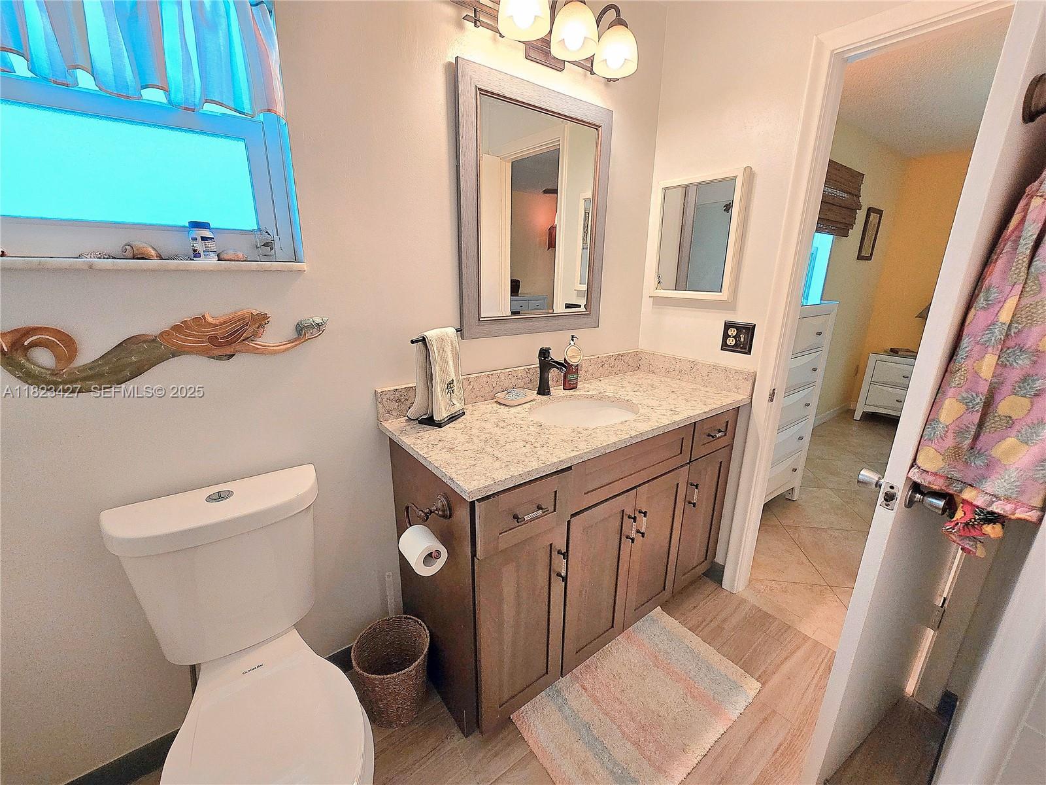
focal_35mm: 13
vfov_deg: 89.9
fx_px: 393
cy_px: 392
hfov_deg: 106.2
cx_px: 523
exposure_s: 1/60.2
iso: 160
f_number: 2.2
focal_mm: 2.2
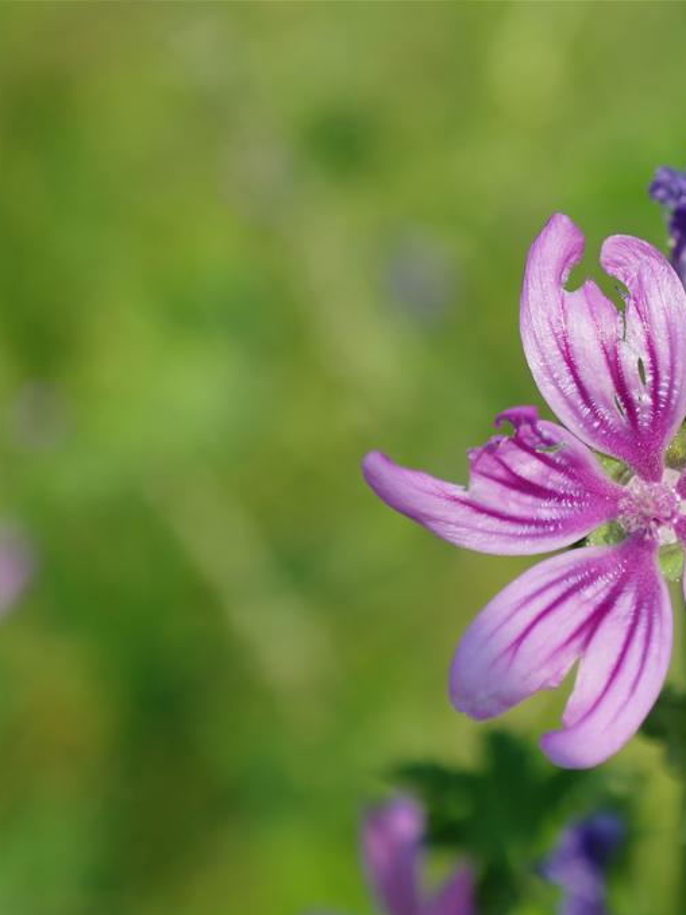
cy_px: 459
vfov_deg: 16.1
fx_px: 3223
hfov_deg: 12.0
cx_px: 682
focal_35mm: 122
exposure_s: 1/800
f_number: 5.6
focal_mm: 55
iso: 200
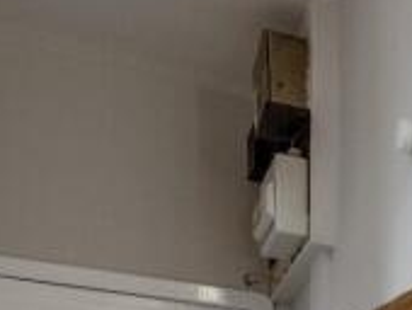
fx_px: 965
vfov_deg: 15.1
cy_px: 607
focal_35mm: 81
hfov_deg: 17.8
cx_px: 795
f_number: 8
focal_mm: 14
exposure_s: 1/6
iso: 640
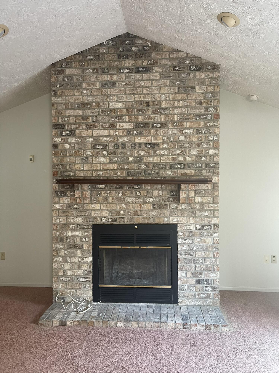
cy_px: 186
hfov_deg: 54.9
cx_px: 140
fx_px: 269
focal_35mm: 25
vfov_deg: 69.4
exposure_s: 1/60
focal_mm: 5.1
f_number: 1.6
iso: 200
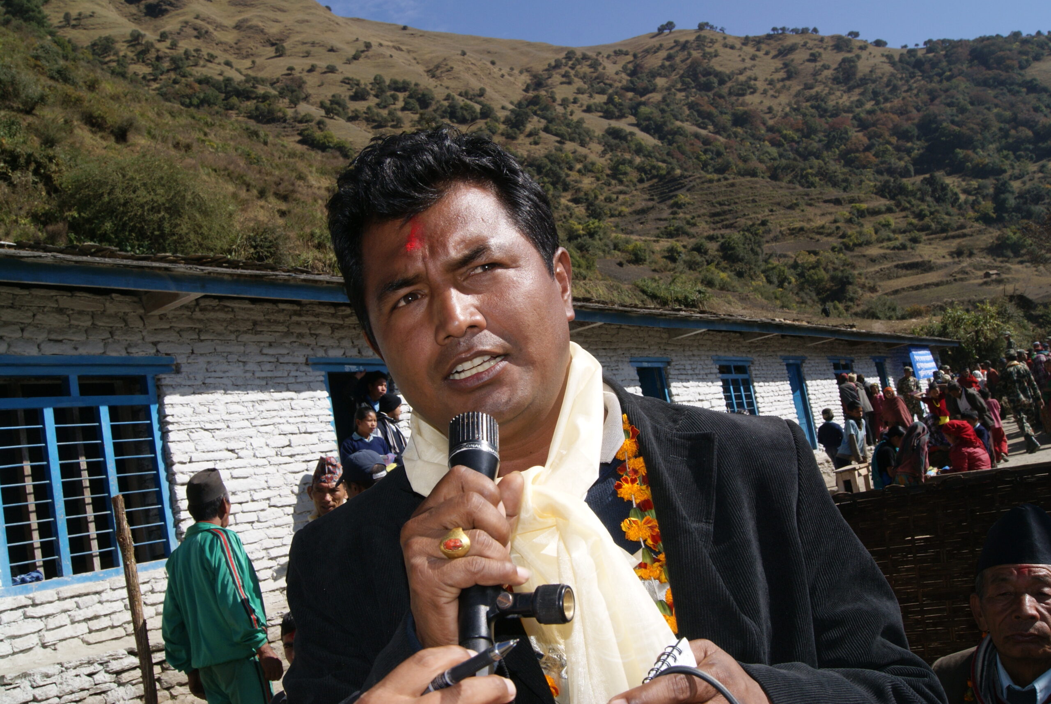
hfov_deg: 53.1
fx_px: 1052
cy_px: 352
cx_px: 526
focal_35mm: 36
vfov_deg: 37.0
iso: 100
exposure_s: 1/160
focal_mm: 24
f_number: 11
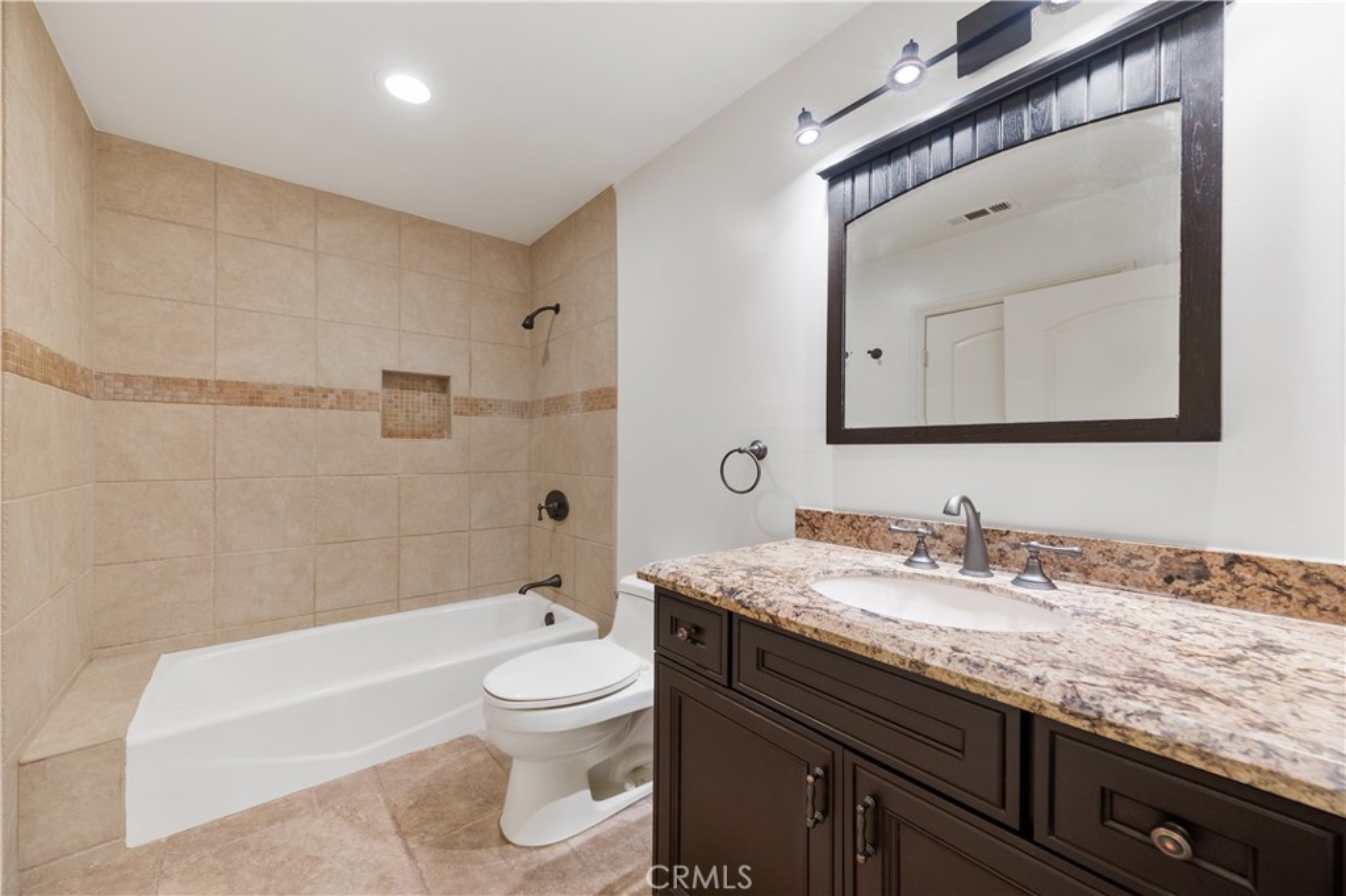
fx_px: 448
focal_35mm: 12
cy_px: 448
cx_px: 673
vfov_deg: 90.0
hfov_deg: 112.6
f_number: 6.7
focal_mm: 12
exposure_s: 1/10
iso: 800
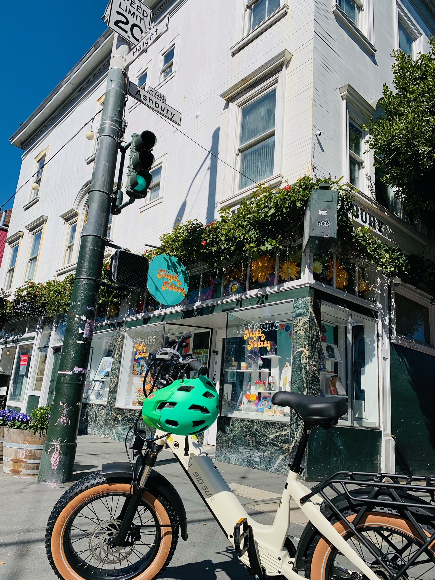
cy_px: 290
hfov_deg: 53.1
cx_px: 218
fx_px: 436
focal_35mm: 26
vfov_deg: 67.3
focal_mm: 4.25
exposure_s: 1/3650
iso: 25
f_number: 1.8
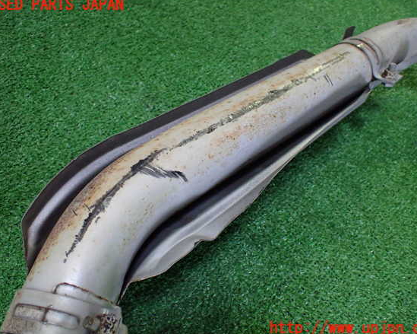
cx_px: 213
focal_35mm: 32
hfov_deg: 55.7
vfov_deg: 45.8
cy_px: 167
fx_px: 395
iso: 800
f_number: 2.3
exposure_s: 1/125
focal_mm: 5.4
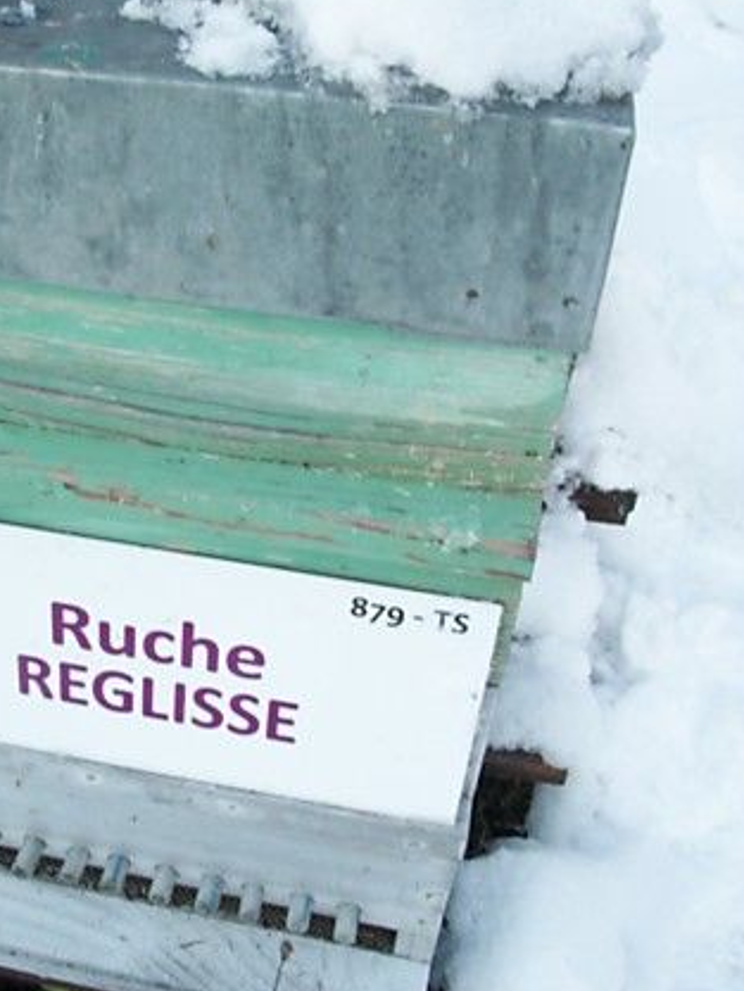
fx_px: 1318
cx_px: 221
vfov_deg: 41.2
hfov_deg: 31.2
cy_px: 454
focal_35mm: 46
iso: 80
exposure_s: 1/80
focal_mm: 5.7
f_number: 2.9
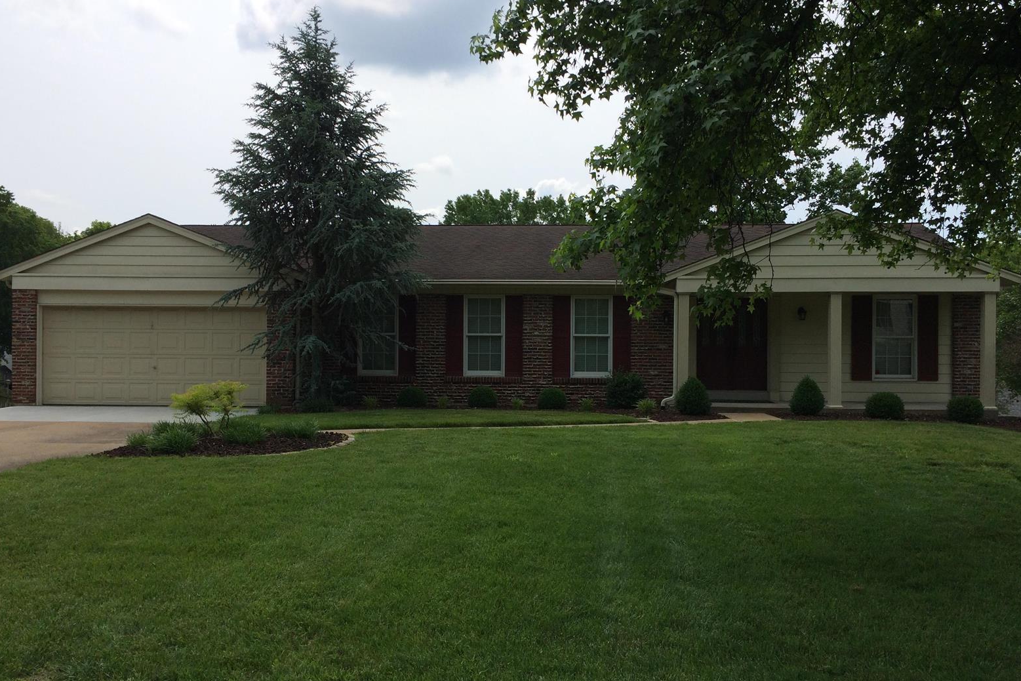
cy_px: 352
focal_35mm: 31
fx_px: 879
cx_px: 512
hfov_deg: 60.3
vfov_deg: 42.3
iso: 32
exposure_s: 1/2160
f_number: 2.2
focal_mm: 4.15
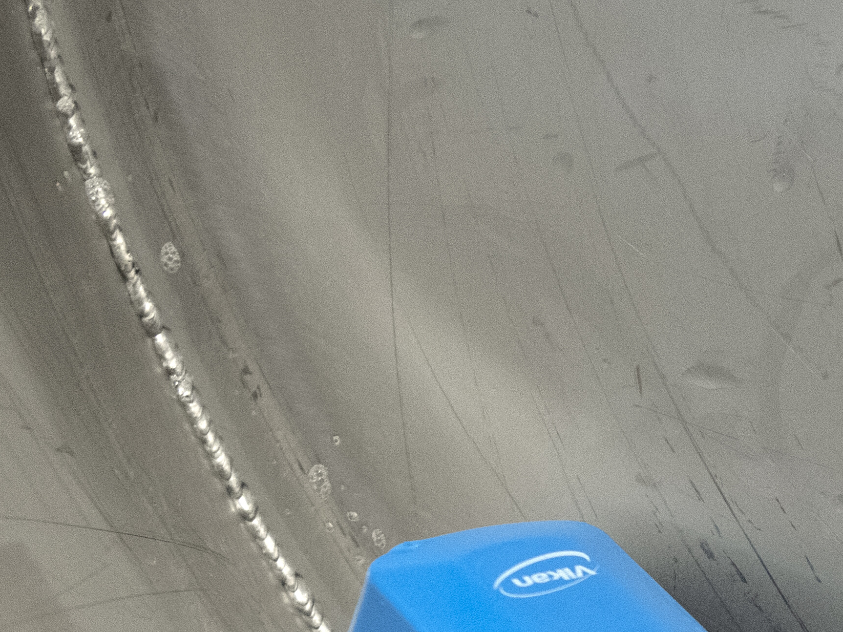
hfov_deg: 10.3
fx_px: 4480
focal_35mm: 184
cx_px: 1357
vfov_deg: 8.0
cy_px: 840
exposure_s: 1/80
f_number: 3.2
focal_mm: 40
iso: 1000
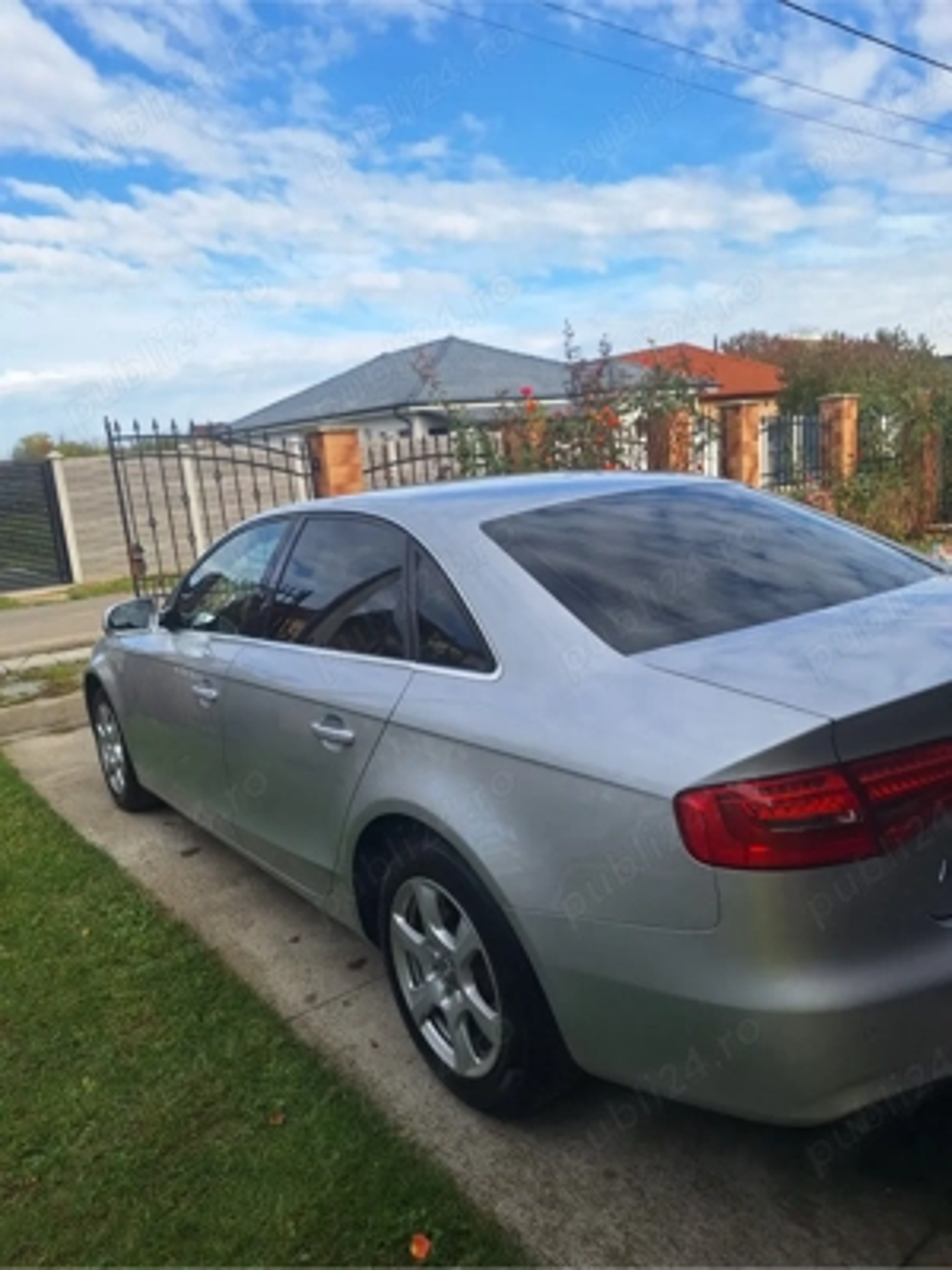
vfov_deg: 73.9
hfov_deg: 58.9
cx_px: 476
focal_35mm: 23
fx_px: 843
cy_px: 635
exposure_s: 1/2053
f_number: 1.8
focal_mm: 5.54
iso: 40
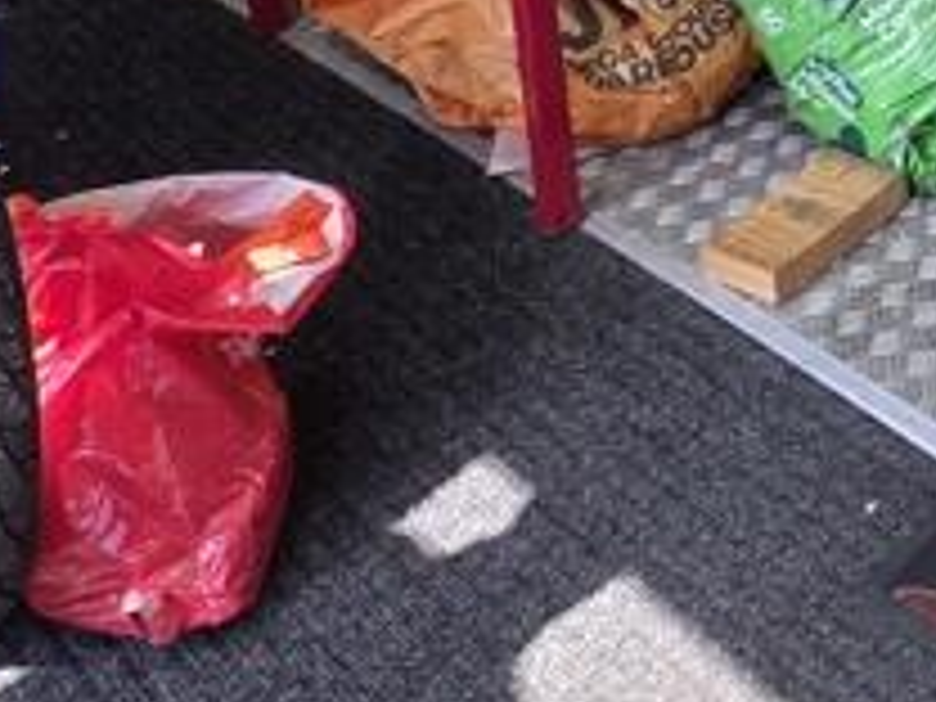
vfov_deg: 17.7
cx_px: 1449
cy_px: -616
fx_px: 1731
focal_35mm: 64
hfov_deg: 23.4
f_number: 1.9
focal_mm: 2.2
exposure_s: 1/129
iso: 40
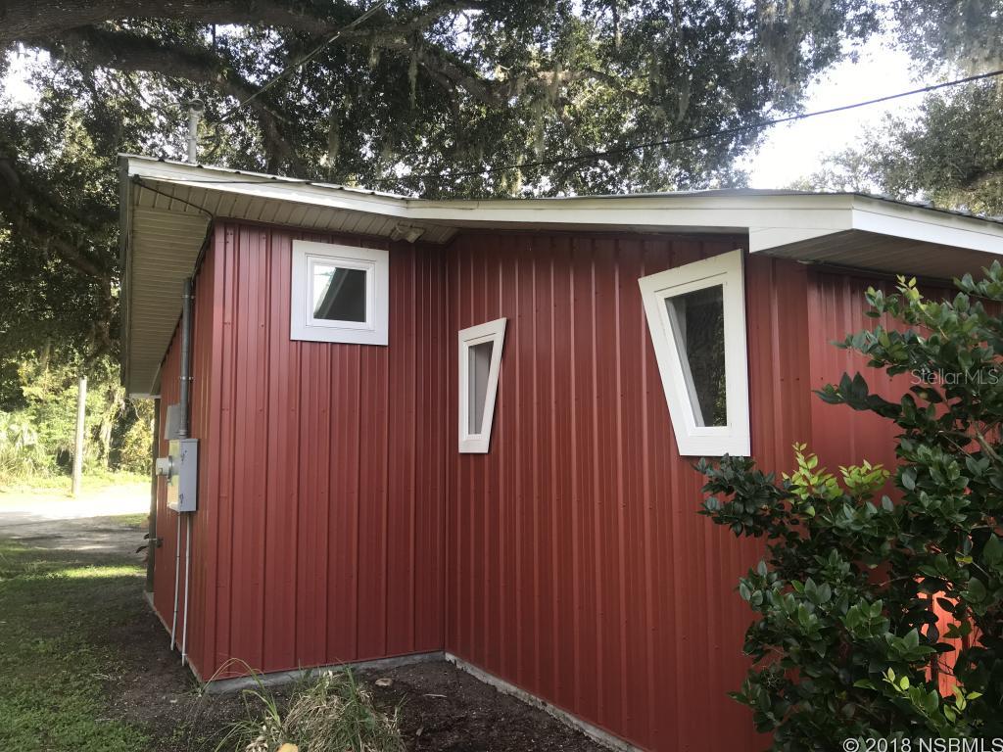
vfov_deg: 49.7
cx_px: 502
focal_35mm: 28
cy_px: 376
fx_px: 811
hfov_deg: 63.4
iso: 20
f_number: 1.8
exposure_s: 1/187
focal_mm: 3.99
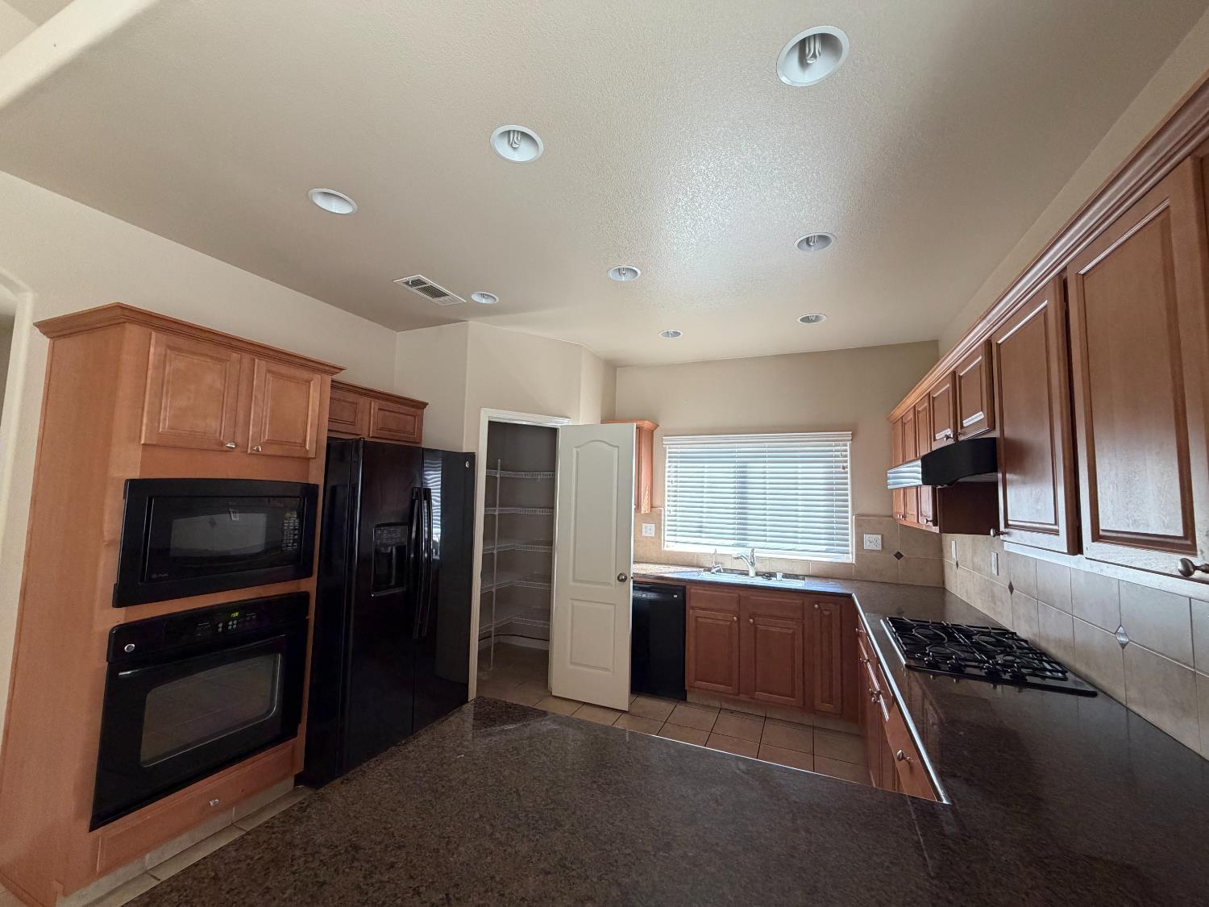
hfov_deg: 102.1
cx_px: 604
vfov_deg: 85.7
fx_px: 489
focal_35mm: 14
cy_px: 454
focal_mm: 2.22
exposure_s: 1/94
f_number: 2.2
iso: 320
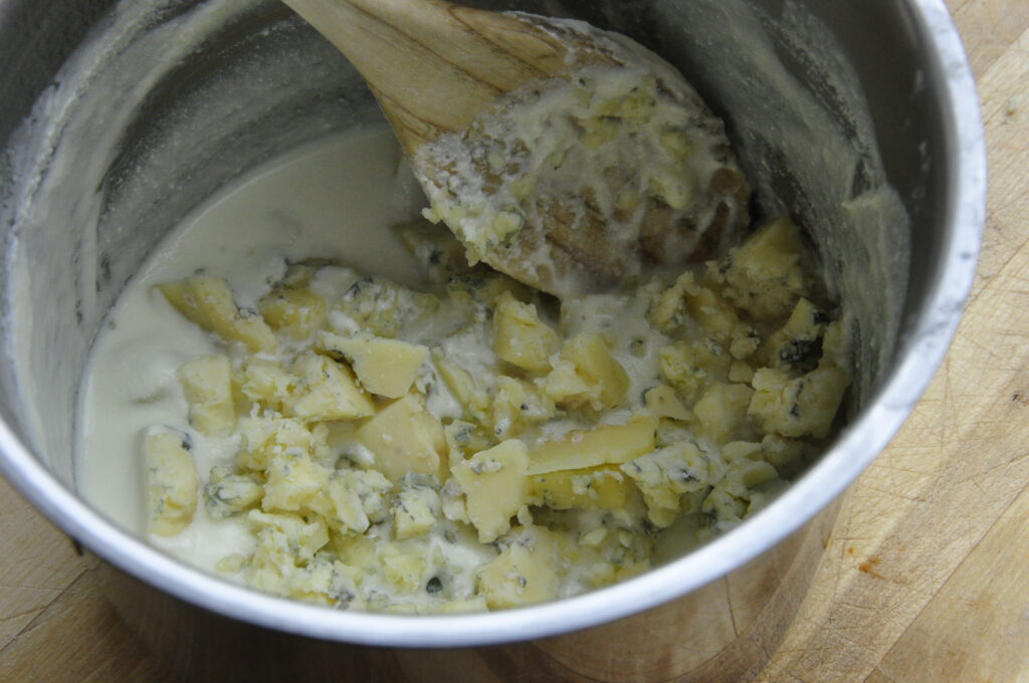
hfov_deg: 28.1
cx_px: 514
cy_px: 342
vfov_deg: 18.9
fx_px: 2055
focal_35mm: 72
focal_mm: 48
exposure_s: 1/200
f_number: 10
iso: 1600
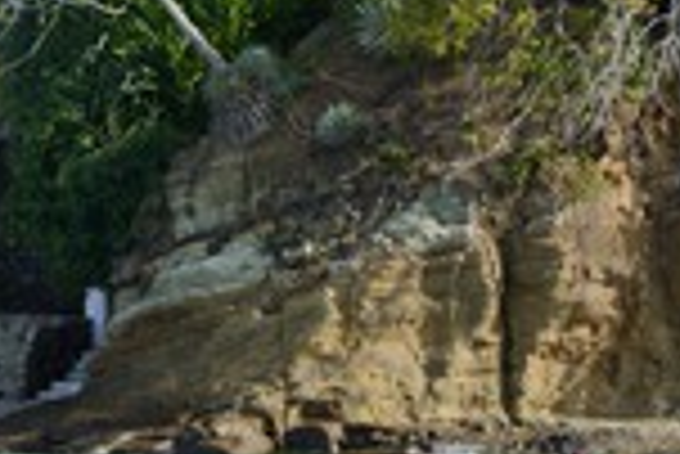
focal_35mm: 339
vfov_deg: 4.1
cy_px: 432
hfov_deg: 6.1
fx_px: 6409
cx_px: 194
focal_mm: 122
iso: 100
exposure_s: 1/250
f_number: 7.1
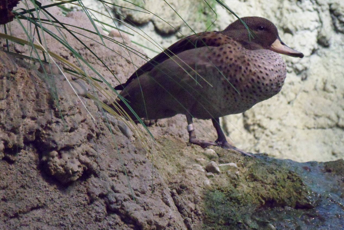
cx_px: 208
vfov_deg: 6.4
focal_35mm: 214
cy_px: 96
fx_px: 2045
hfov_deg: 9.6
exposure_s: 1/15
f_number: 5.5
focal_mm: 28.7
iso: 800
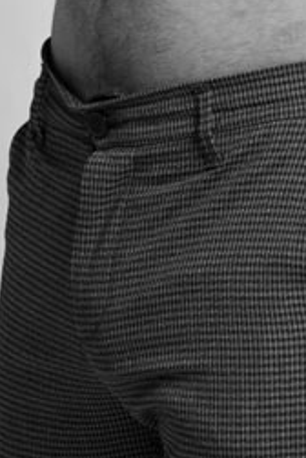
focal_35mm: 427
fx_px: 5444
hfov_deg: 3.2
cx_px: 356
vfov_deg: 4.8
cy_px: -387
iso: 100
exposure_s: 1/160
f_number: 5.6
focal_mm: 105
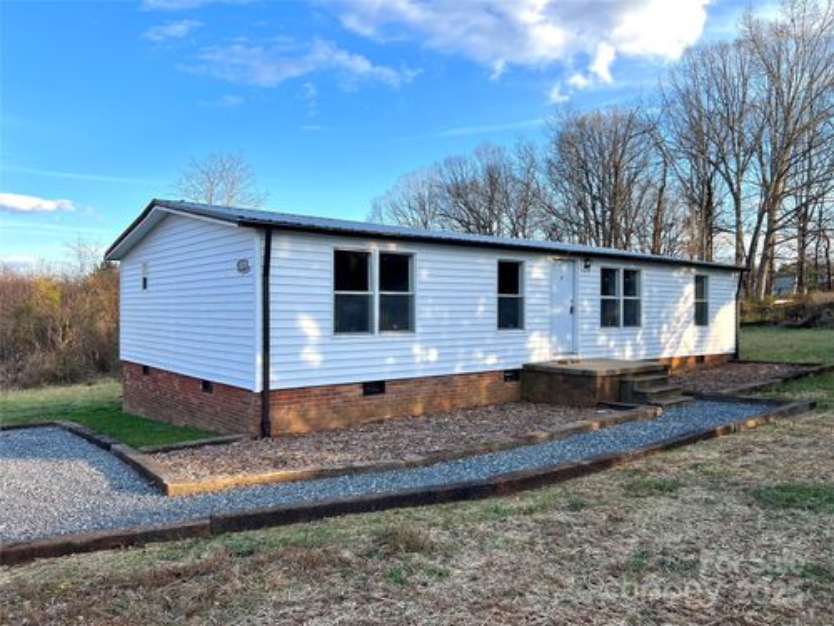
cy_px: 313
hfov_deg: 67.3
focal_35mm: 26
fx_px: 626
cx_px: 417
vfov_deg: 53.1
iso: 50
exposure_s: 1/1147
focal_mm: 5.7
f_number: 1.5
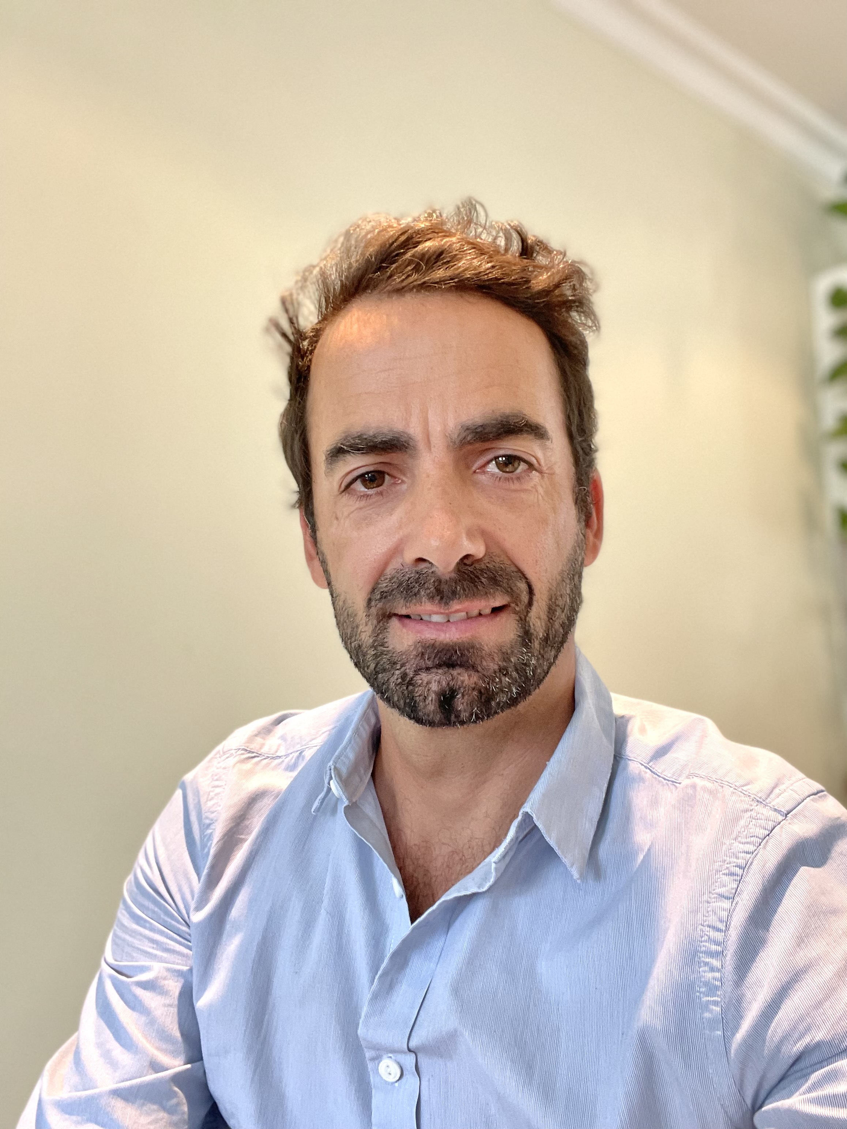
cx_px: 424
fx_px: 979
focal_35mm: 30
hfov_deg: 46.8
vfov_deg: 60.0
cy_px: 564
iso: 250
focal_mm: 2.71
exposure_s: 1/33
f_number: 2.2
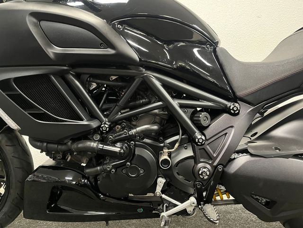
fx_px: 228
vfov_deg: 53.1
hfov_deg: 67.3
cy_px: 114
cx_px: 152
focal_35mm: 26
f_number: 1.6
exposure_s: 1/33
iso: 640
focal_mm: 5.1
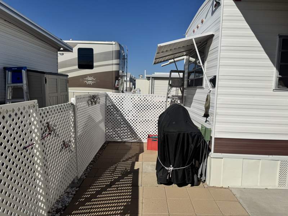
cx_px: 144
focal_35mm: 24
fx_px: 200
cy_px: 108
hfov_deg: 71.6
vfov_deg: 56.8
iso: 64
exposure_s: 1/12346
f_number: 1.78
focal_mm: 6.76
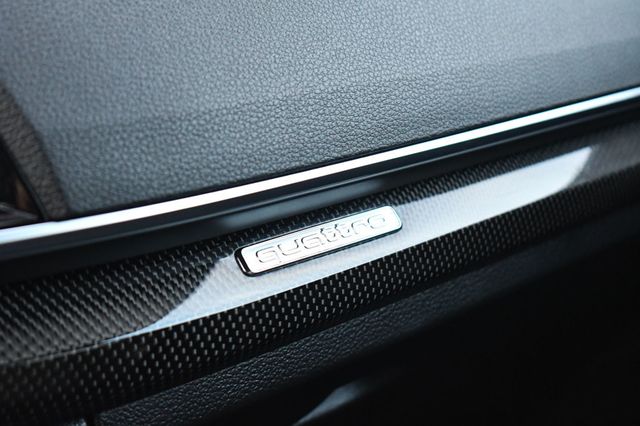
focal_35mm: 75
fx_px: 1333
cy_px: 213
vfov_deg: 18.2
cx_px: 320
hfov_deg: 27.0
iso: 3600
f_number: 5.6
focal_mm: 50
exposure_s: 1/60
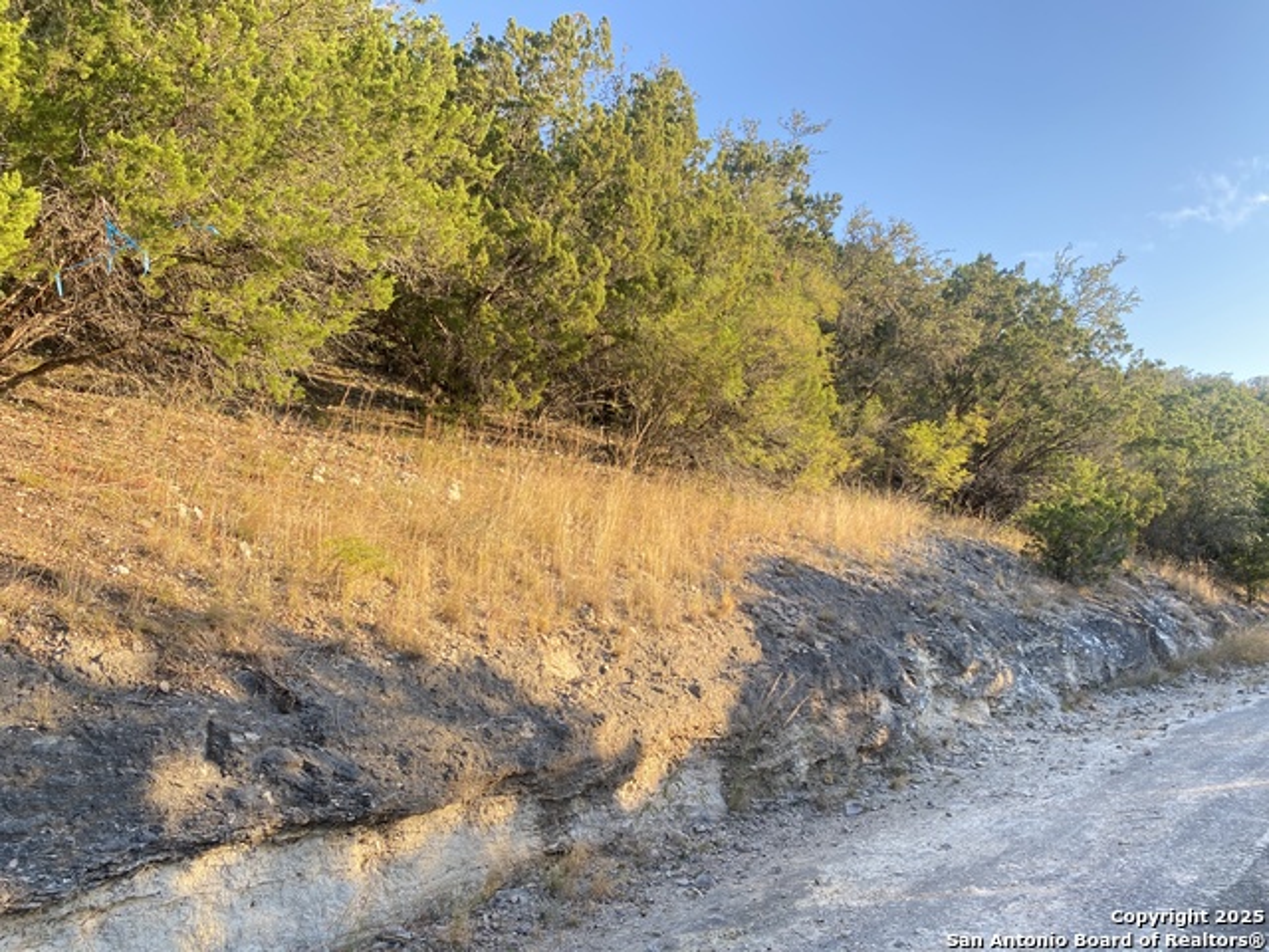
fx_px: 953
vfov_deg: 53.1
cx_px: 634
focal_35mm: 26
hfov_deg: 67.3
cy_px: 476
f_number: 1.8
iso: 32
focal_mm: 4.25
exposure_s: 1/219
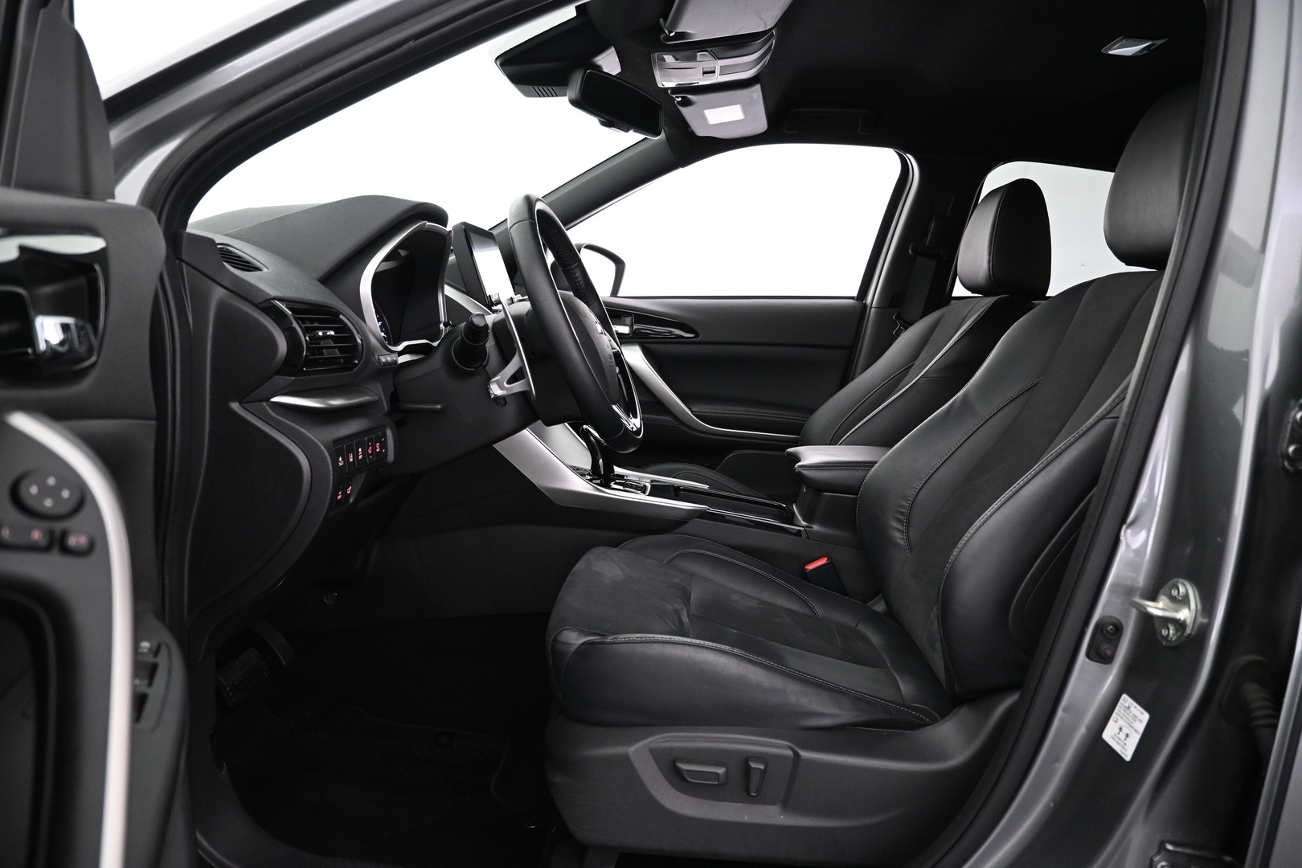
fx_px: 868
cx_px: 651
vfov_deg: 53.1
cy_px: 434
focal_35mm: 24
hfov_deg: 73.7
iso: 1600
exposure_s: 1/25
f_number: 3.5
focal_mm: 16
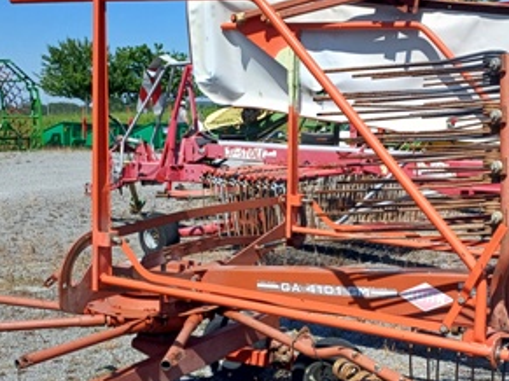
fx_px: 808
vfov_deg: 26.4
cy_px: 260
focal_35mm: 55
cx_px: 294
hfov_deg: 34.9
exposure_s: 1/1178
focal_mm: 4.65
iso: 50
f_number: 1.8
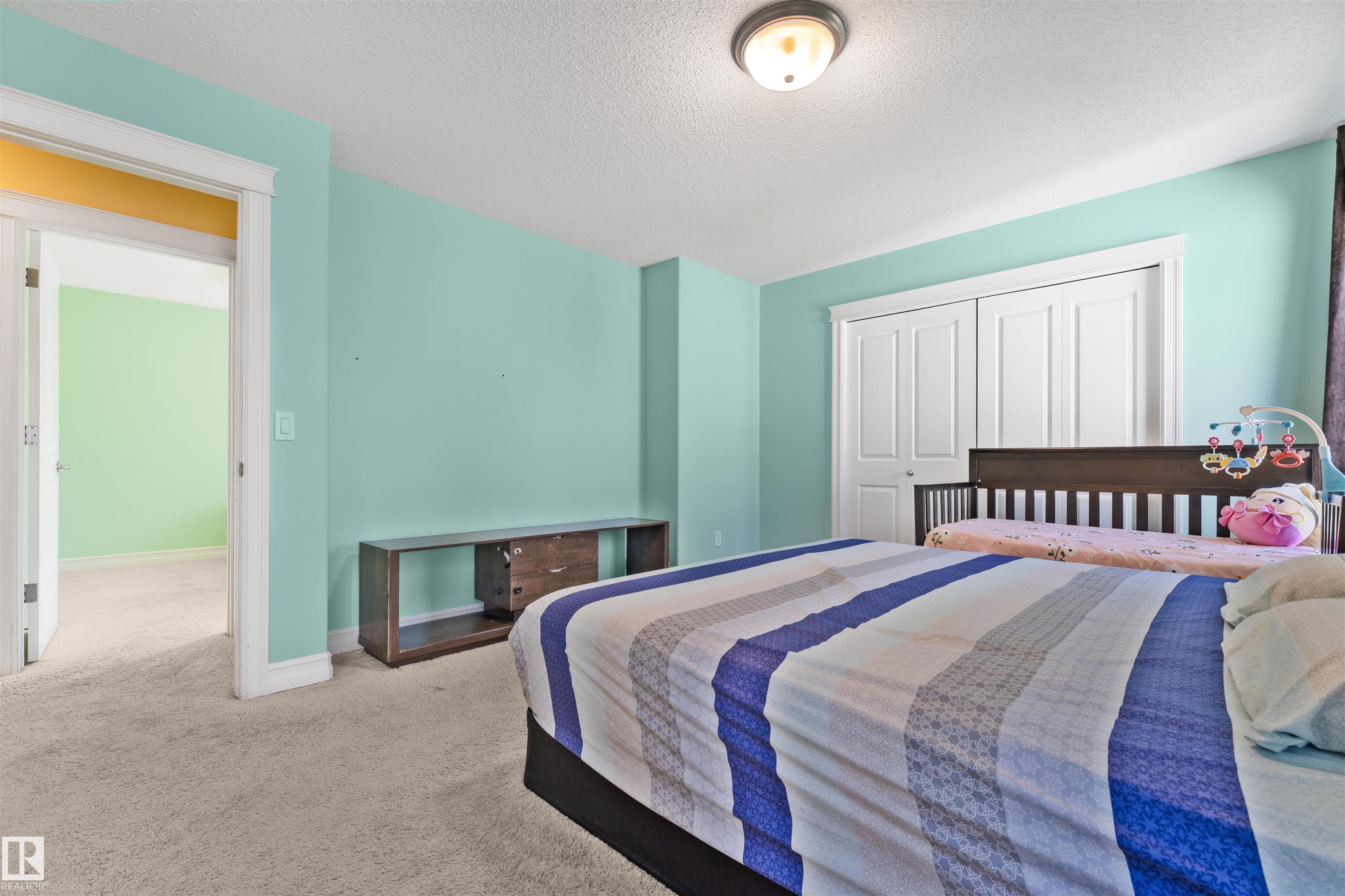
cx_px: 672
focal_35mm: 15
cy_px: 448
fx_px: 564
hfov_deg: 100.0
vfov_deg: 77.0
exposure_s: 1/10
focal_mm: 15.1
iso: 200
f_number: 8
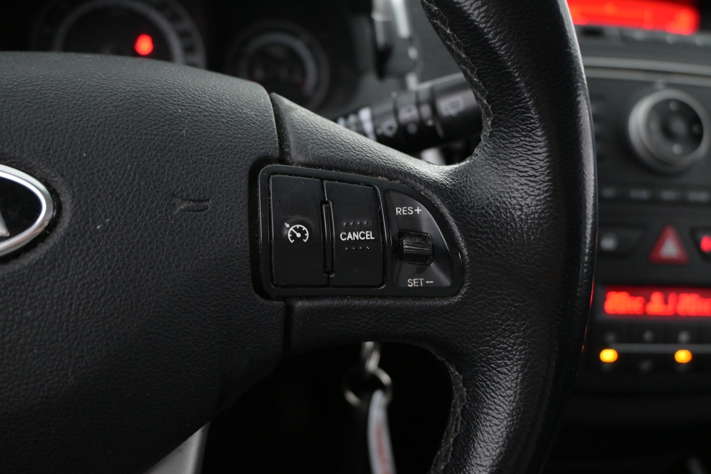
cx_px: 356
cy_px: 237
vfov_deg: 44.6
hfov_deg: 63.2
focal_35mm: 29
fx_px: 578
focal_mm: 19.5
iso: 2500
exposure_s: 1/50
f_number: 3.8
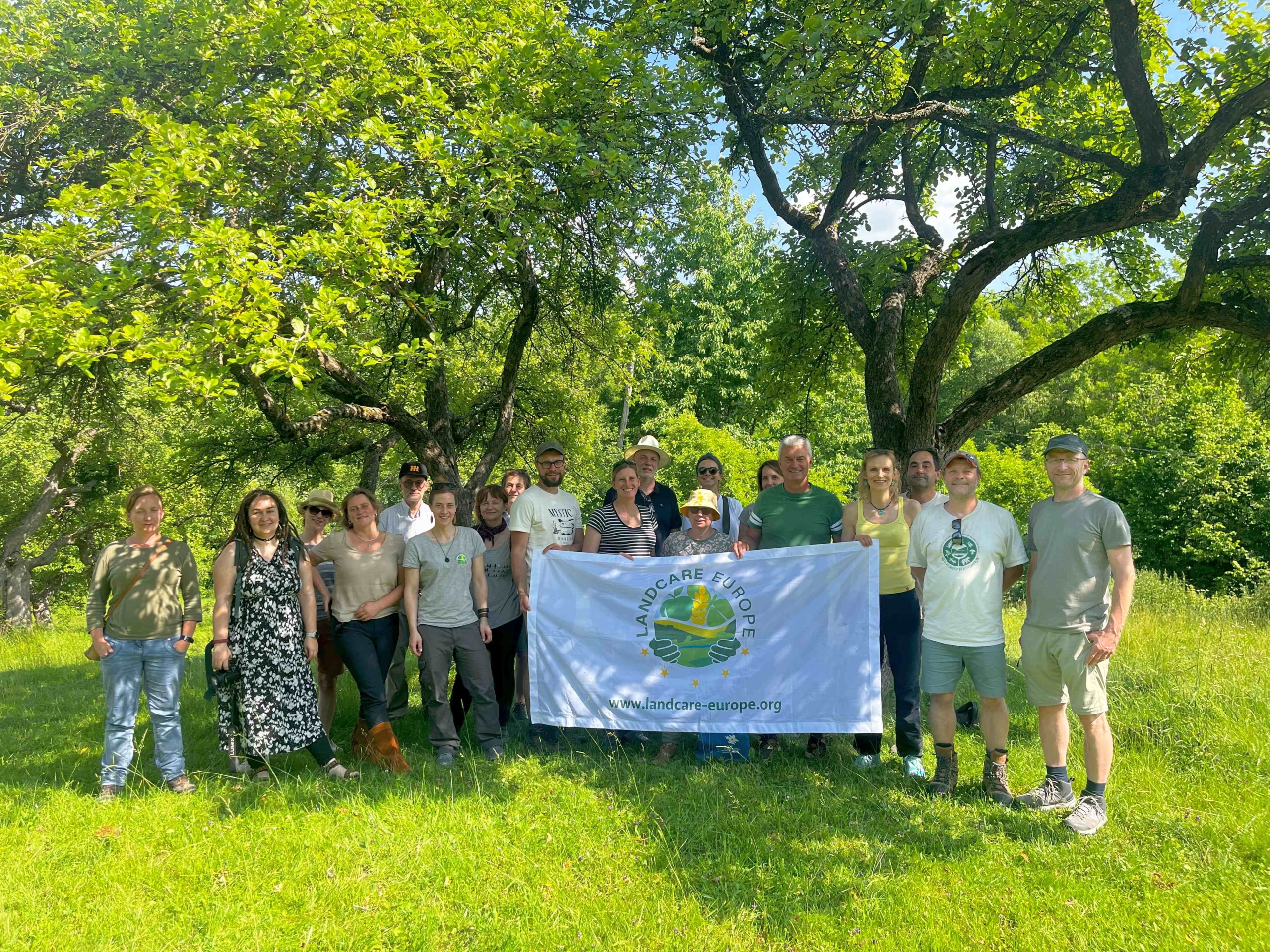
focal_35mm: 26
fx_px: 954
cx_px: 635
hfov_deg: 67.3
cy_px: 476
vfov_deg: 53.1
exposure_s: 1/878
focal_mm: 5.1
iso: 50
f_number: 1.6
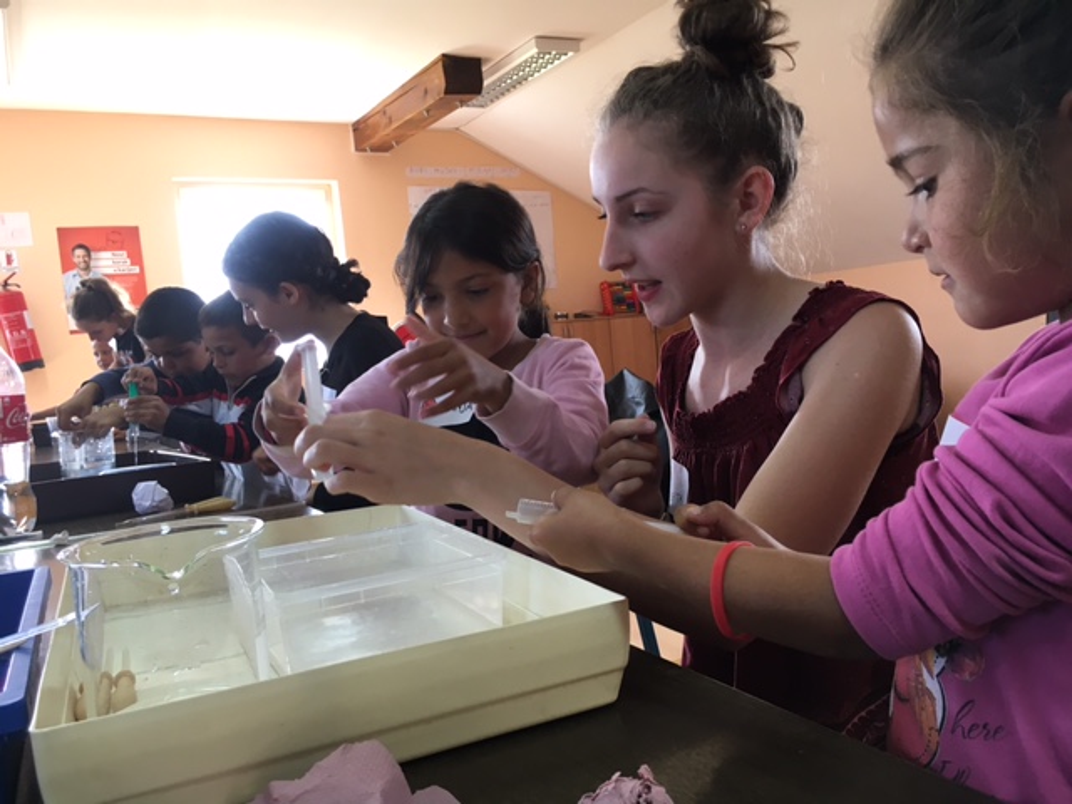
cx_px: 536
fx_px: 898
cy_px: 402
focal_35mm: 29
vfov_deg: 48.2
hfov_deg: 61.7
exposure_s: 1/33
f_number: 2.2
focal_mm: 4.15
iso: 32
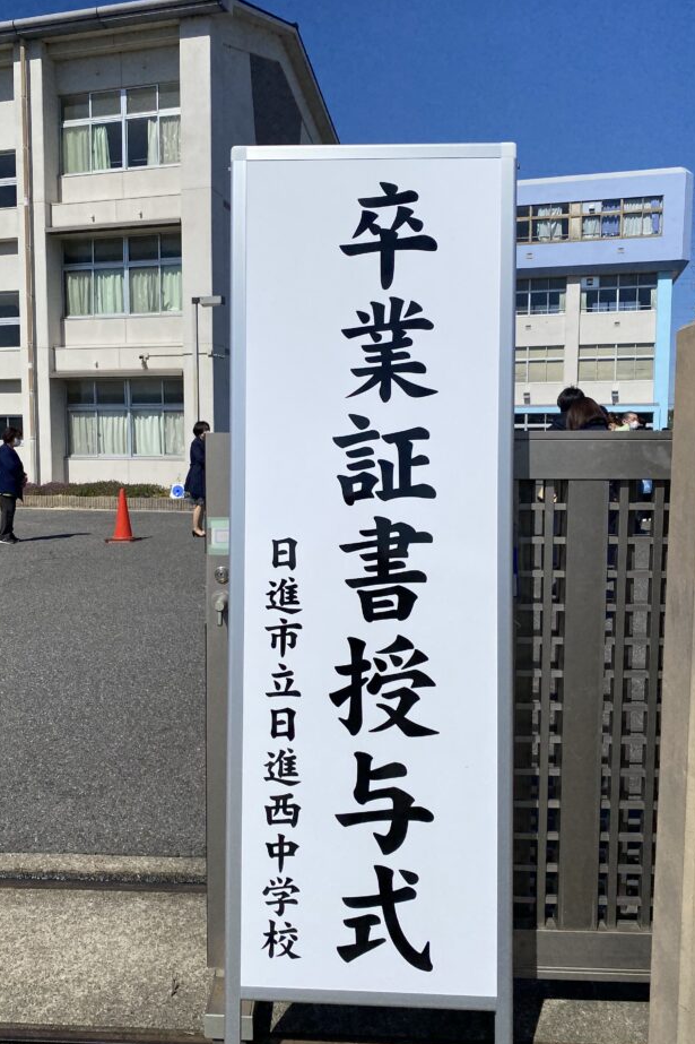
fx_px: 869
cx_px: 304
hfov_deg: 43.5
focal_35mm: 30
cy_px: 524
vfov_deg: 61.9
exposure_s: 1/8850
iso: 32
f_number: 1.8
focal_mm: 4.25
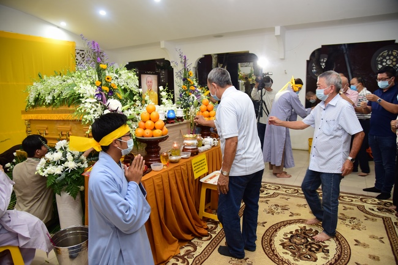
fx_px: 265
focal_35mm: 24
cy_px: 132
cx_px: 199
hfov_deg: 73.8
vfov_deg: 53.1
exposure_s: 1/50
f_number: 4.5
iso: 1000
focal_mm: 24
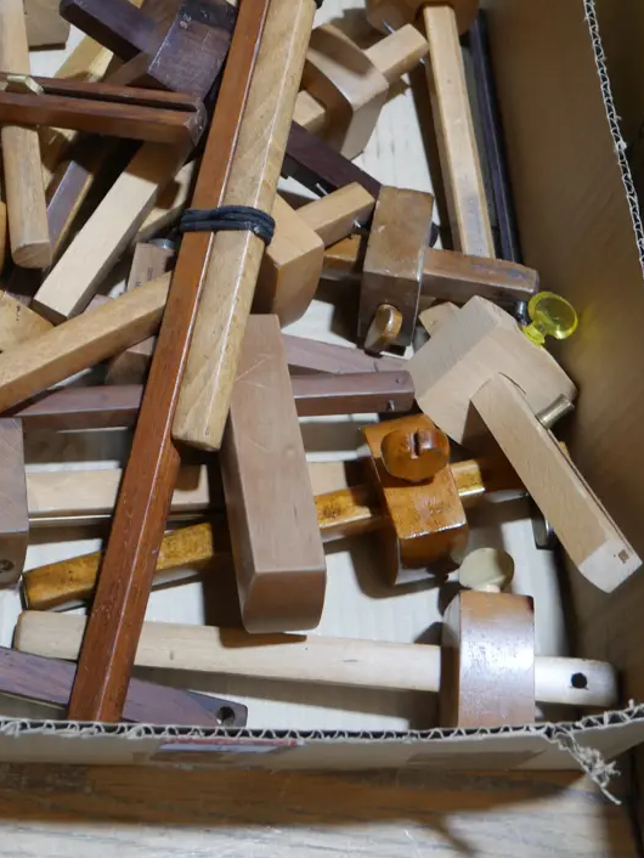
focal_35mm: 58
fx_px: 1438
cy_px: 263
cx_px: 191
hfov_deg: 25.1
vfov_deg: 32.8
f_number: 4.4
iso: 320
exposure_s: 1/60
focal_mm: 20
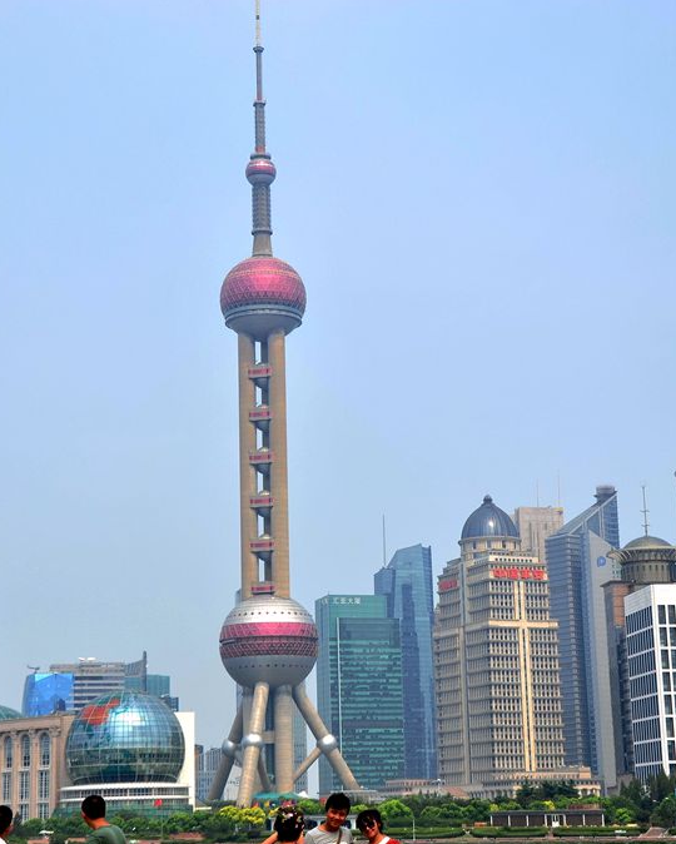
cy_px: 422
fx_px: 1867
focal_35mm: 75
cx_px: 329
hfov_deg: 20.5
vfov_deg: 25.5
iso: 200
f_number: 8
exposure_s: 1/800
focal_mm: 35
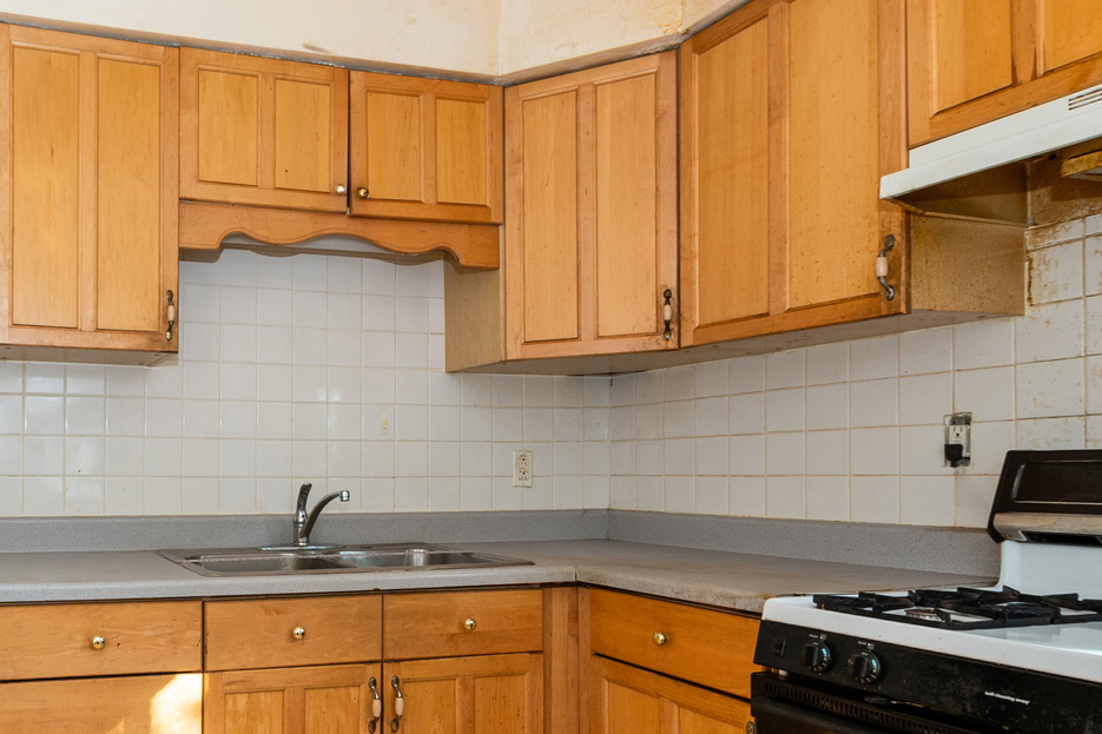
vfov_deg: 49.1
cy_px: 456
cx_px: 173
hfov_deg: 61.7
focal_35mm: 26
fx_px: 796
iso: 250
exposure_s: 1/13
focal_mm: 10
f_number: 7.1
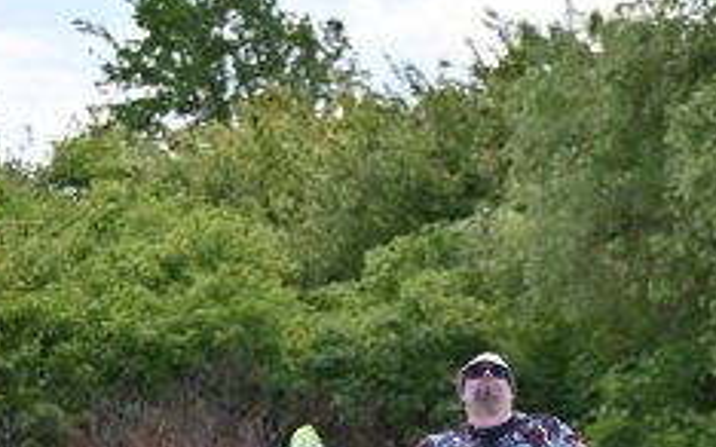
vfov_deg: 3.4
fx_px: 7607
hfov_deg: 5.4
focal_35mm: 390
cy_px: 395
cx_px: 375
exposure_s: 1/1000
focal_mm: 180
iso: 320
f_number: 5.3
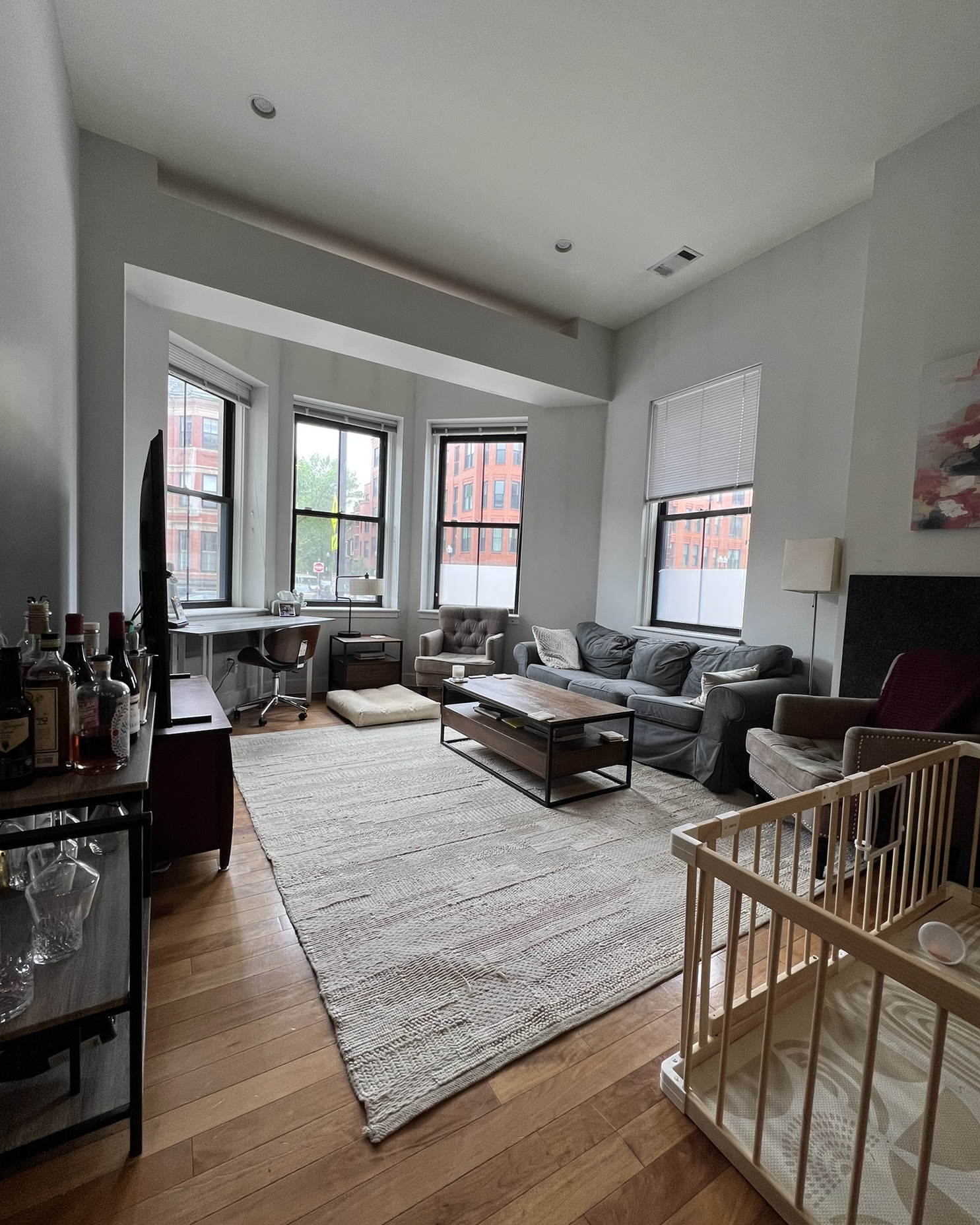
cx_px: 496
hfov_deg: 88.0
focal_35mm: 14
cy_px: 612
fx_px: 508
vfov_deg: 100.7
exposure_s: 1/120
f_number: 1.8
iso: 80
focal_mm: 1.57
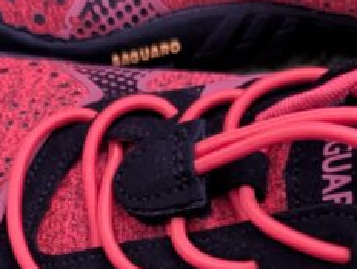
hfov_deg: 18.4
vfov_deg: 12.9
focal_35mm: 106
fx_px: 1095
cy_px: 454
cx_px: 249
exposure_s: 1/16.7
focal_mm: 6.9
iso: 1306
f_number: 1.68
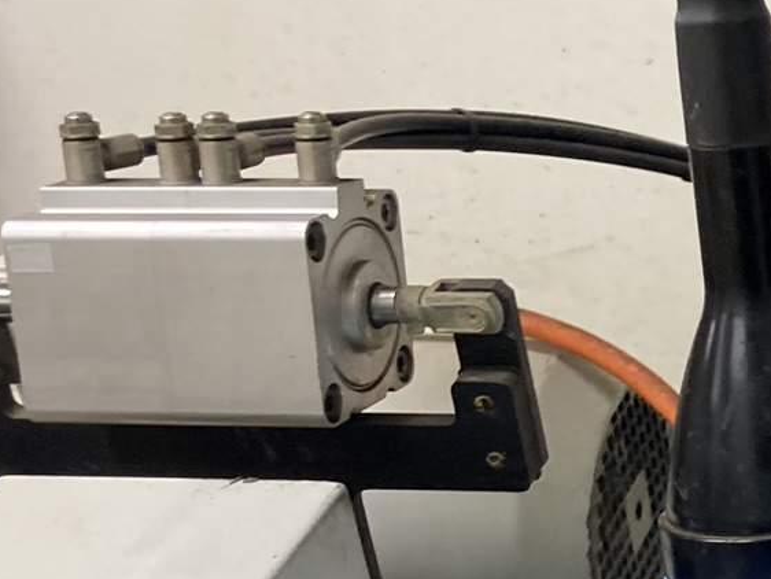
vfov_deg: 14.5
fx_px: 2273
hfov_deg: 17.5
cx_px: 1110
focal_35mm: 102
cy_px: 342
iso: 80
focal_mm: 3.99
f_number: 1.8
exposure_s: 1/63
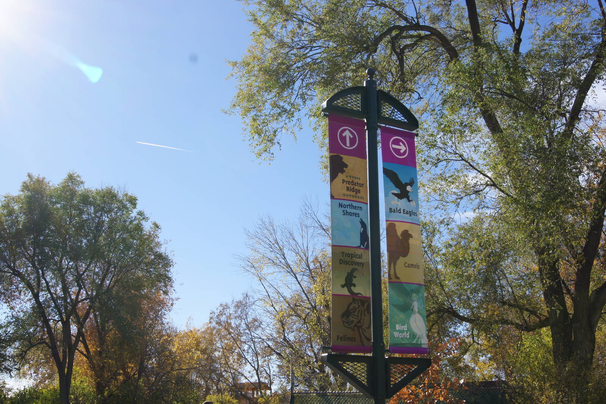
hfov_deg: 46.4
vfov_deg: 31.9
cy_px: 202
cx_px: 303
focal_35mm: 42
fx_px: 707
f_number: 11
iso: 200
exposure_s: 1/250
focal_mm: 28
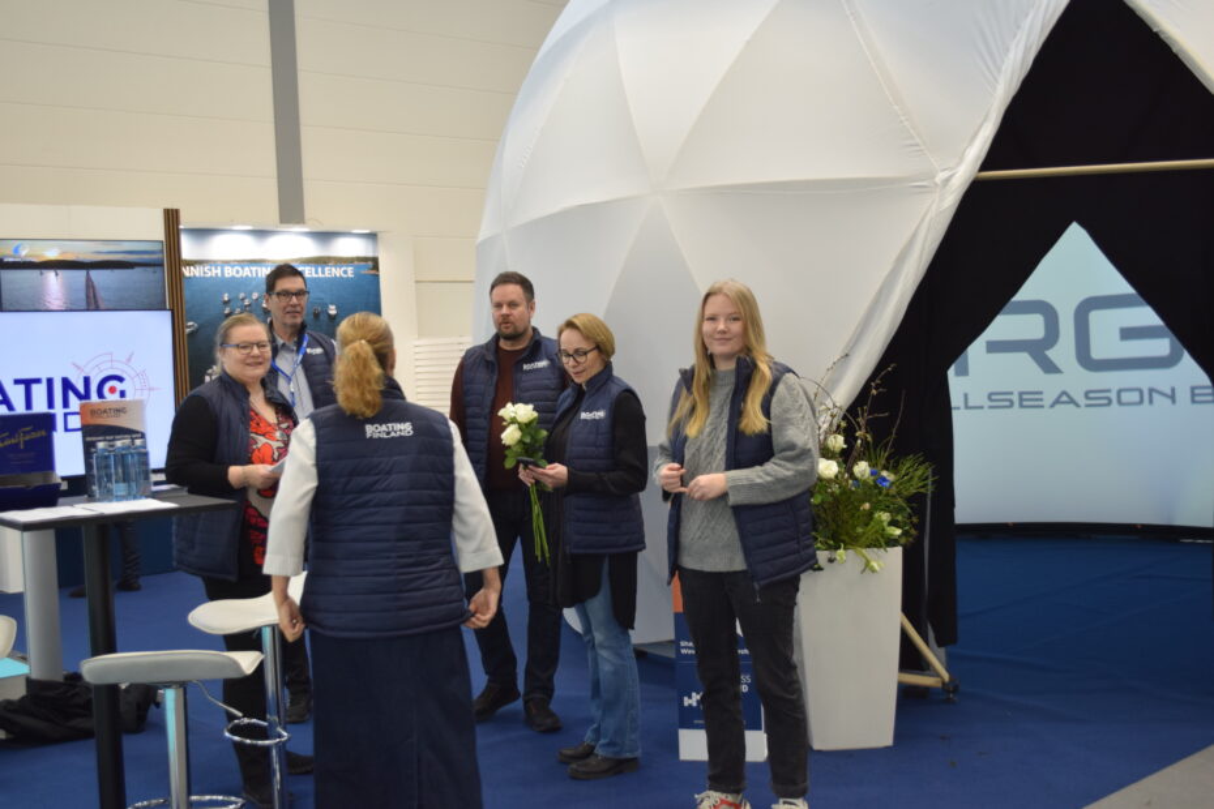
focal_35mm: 39
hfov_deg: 49.6
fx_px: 1315
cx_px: 607
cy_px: 404
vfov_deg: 34.2
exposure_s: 1/60
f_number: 4.2
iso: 560
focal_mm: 26
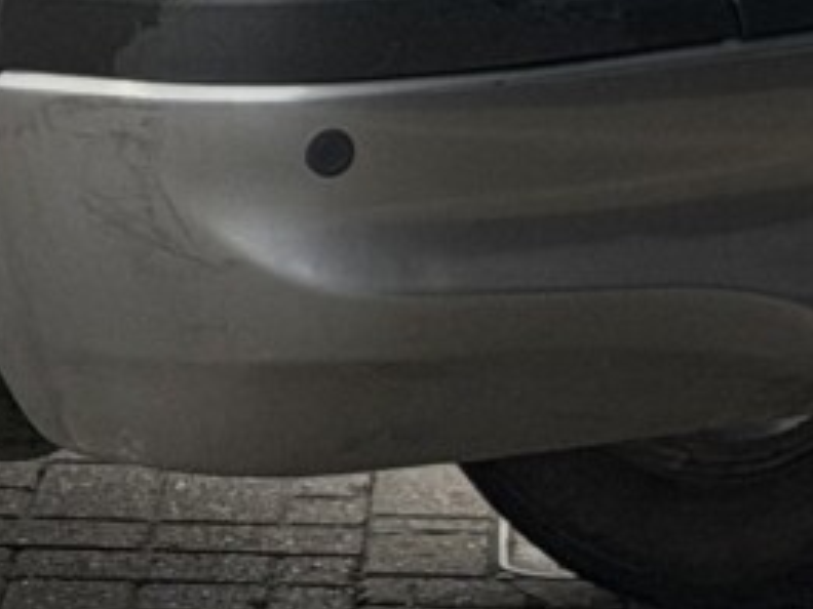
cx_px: -440
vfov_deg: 4.0
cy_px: -698
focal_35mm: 364
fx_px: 8549
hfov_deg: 5.4
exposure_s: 1/646
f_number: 1.78
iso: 80
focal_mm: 6.76
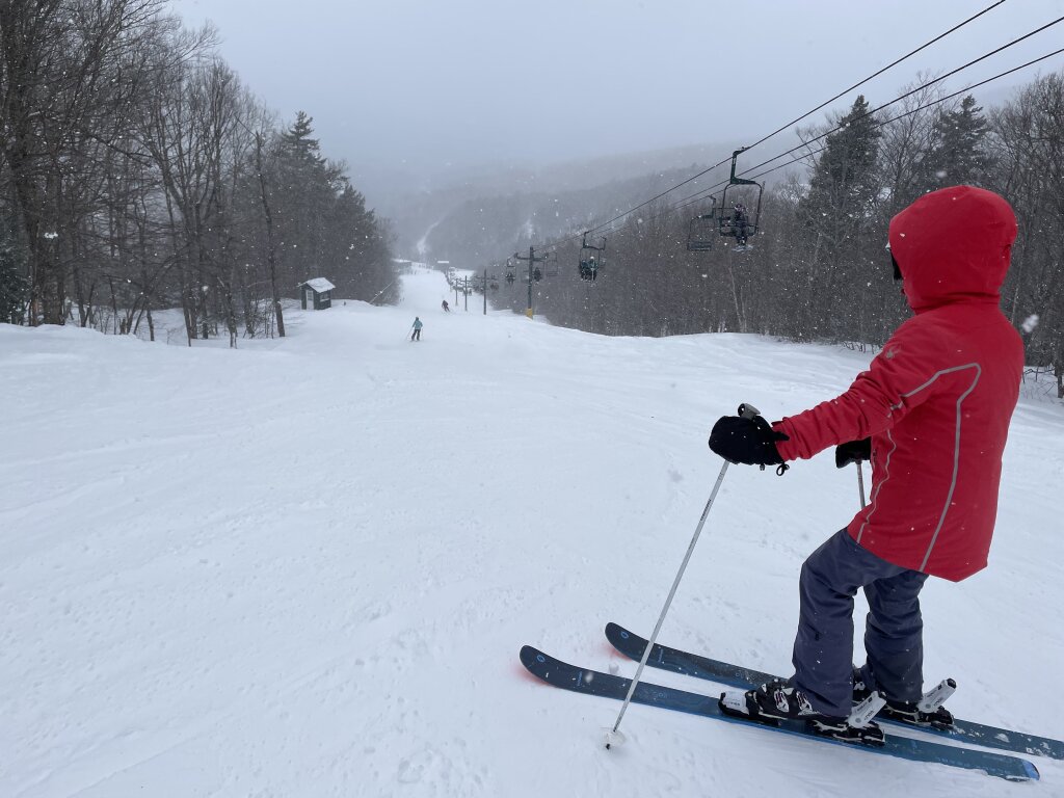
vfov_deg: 53.1
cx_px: 532
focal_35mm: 26
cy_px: 399
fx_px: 799
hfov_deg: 67.3
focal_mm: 4.2
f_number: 1.6
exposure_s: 1/2506
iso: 32
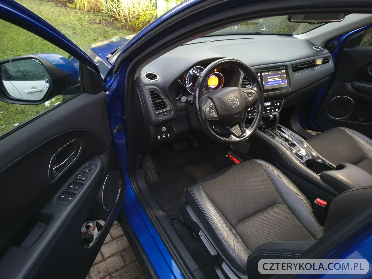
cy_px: 140
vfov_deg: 56.8
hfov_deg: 71.6
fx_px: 258
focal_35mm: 24
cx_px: 186
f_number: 1.8
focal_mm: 5.56
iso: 2767
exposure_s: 1/10
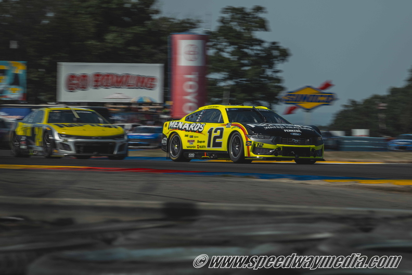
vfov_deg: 6.9
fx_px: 2289
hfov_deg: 10.3
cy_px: 138
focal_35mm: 200
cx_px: 206
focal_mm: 200
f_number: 18
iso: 50
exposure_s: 1/60
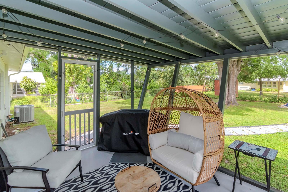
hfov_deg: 95.0
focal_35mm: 16
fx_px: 132
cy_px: 96
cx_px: 144
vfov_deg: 72.0
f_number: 8
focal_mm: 11
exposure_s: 1/250
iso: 1000
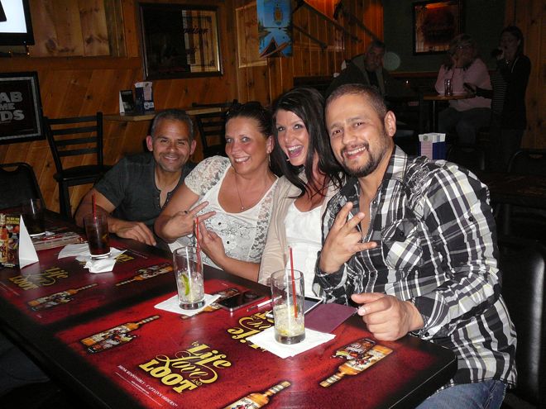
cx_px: 273
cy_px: 204
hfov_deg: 52.6
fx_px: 552
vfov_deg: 40.7
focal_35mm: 35
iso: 250
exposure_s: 1/30
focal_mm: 5.2
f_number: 2.8
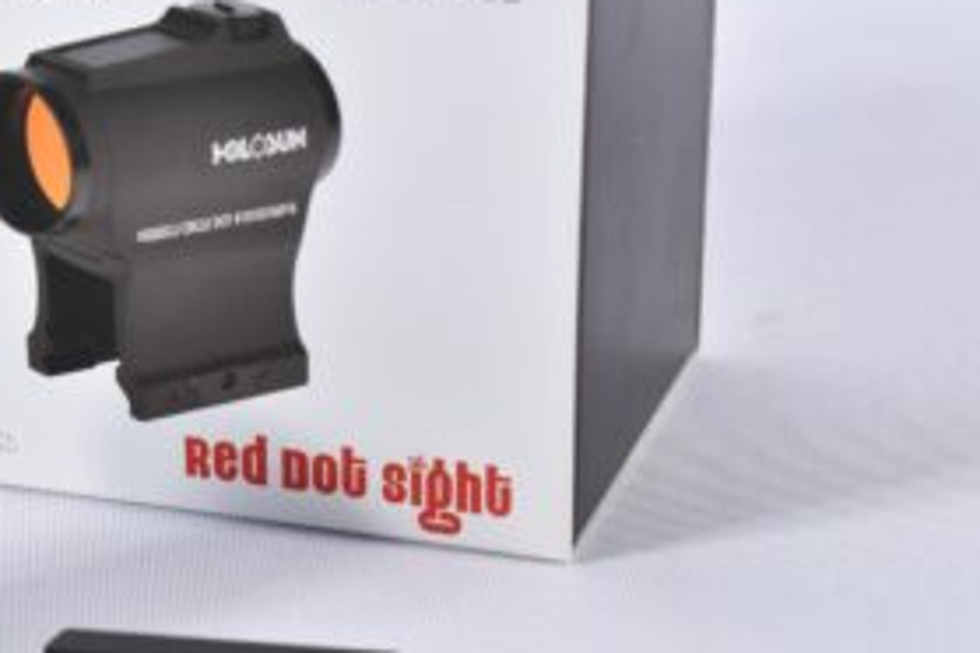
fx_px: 4219
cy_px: 428
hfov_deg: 13.1
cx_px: -18
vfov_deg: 8.8
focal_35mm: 155
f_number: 5.3
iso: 640
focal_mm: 48
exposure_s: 1/40
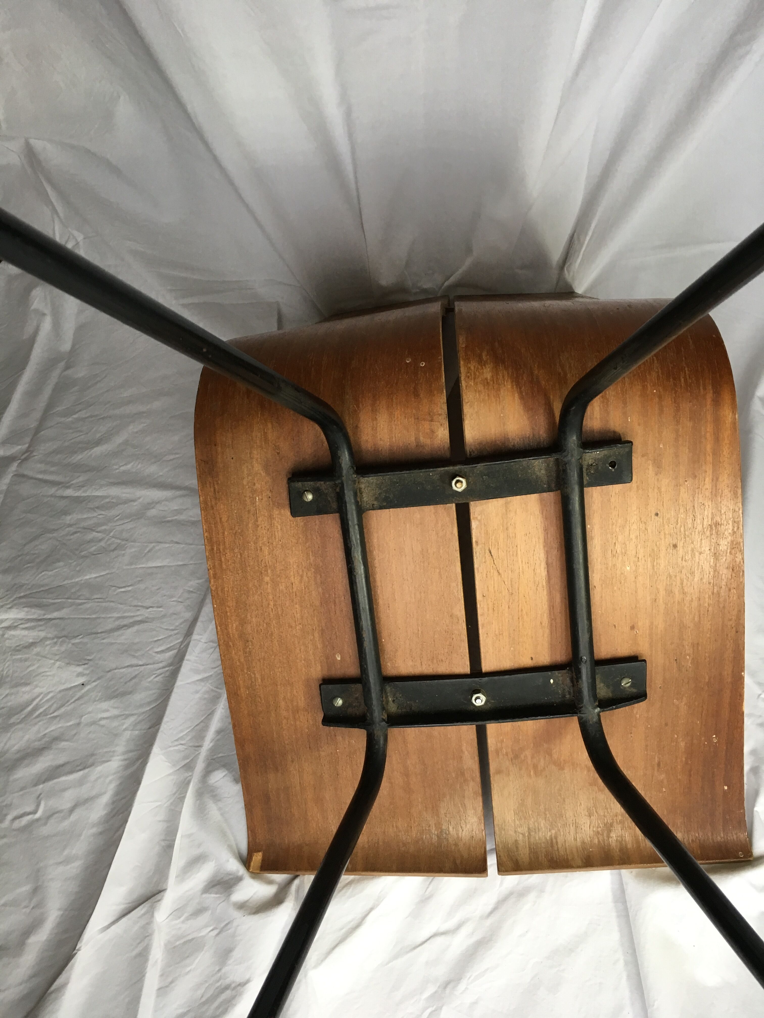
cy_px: 509
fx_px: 853
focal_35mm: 29
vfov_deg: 61.7
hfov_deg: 48.2
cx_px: 382
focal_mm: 4.15
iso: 50
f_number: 2.2
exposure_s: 1/33
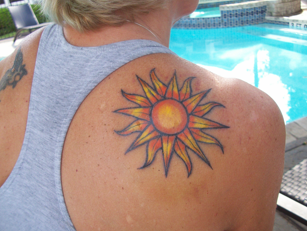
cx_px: 148
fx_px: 319
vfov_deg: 39.7
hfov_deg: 51.3
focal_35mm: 36
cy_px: 120
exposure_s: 1/113
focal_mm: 5.7
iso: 80
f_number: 2.8
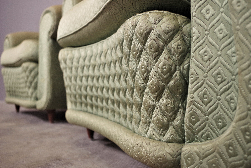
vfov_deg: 37.8
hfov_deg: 54.4
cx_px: 123
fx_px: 244
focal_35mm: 35
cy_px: 82
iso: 800
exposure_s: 1/60
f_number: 4
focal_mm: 23.13
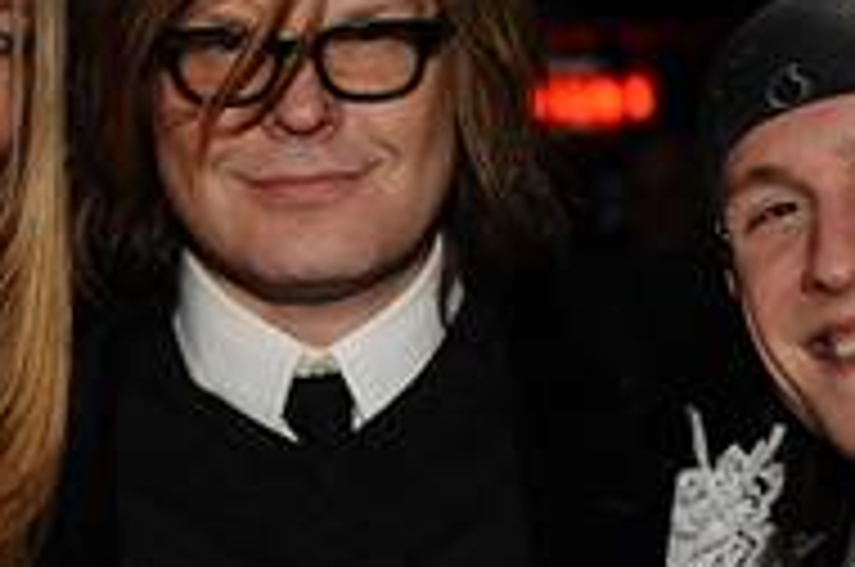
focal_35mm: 168
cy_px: 338
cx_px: 274
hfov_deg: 12.2
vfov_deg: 8.1
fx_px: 3983
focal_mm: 58
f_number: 4.8
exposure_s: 1/250
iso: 1100
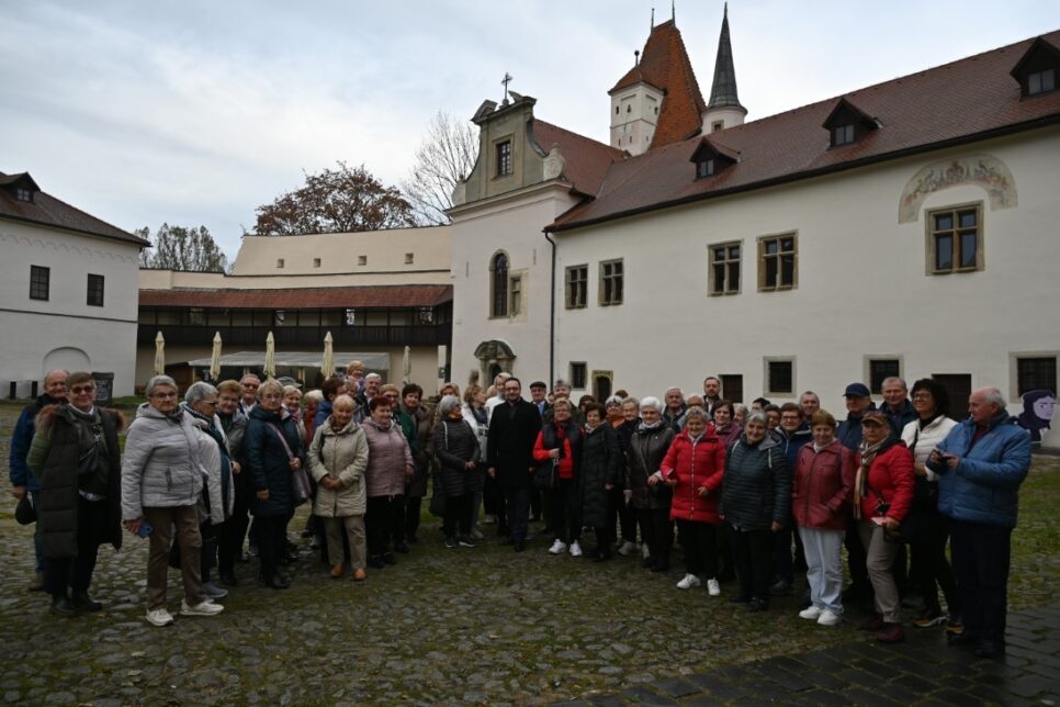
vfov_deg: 53.1
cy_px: 354
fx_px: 707
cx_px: 530
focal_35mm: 24
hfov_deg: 73.7
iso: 140
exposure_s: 1/250
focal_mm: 24
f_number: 5.6
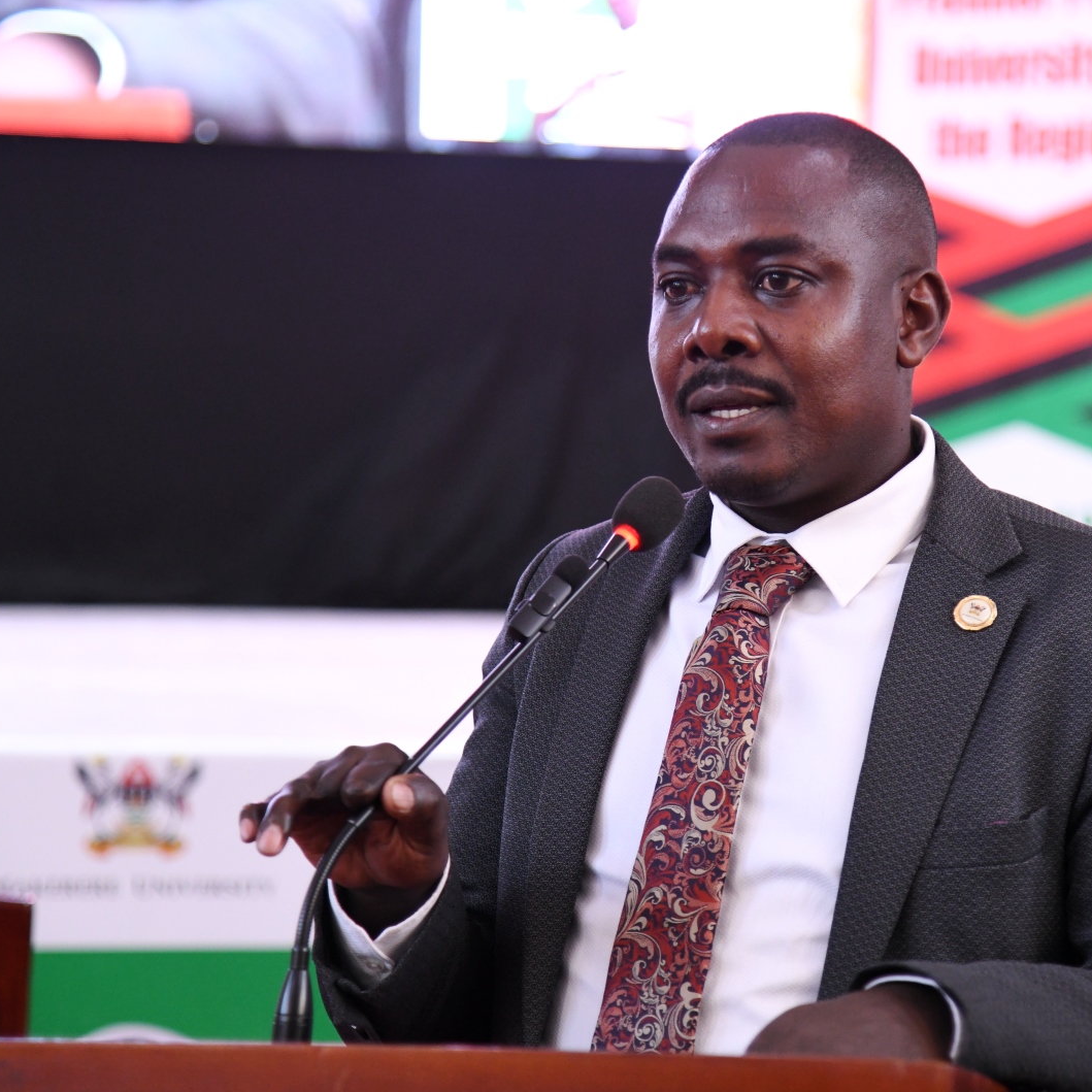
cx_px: 728
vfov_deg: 14.3
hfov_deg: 14.3
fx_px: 4354
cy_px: 545
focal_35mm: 122
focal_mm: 95
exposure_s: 1/100
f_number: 4
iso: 2000
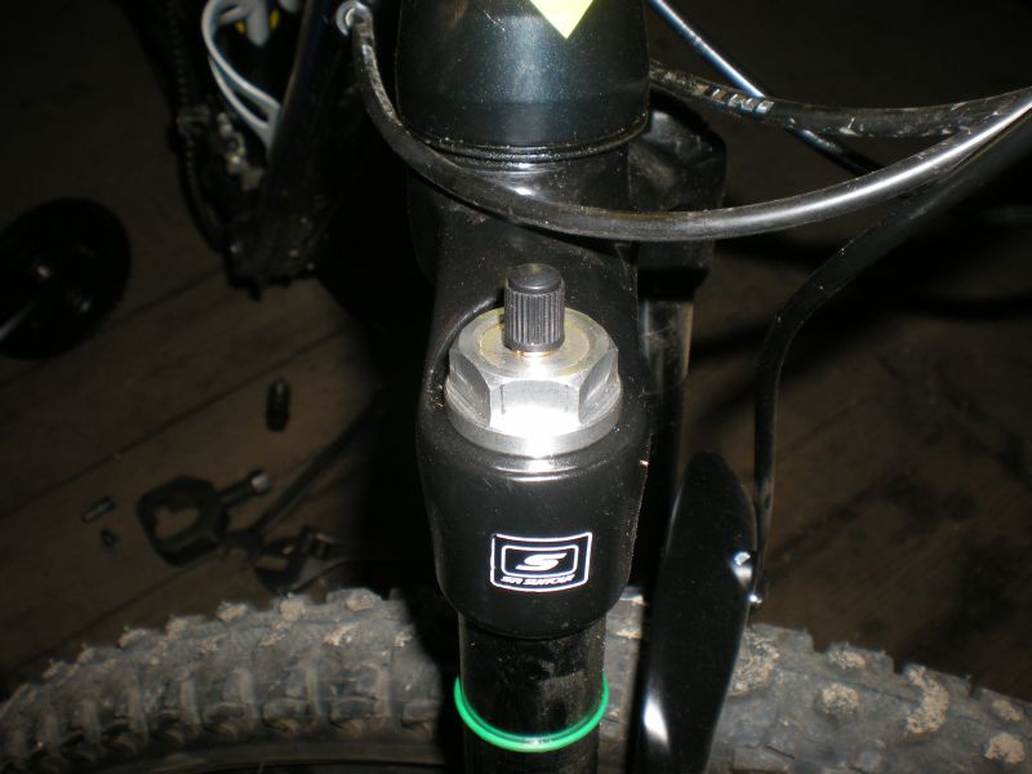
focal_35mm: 38
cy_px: 387
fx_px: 1133
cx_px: 516
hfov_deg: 49.0
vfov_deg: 37.7
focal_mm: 6.3
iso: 64
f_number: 4.6
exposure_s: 1/60
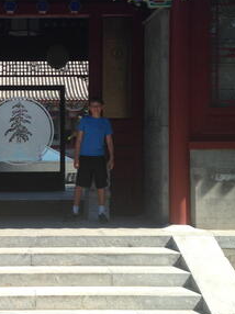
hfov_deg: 18.8
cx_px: 21
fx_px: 698
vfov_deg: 25.3
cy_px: 140
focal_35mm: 77
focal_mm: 4.12
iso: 50
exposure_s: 1/753
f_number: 2.4
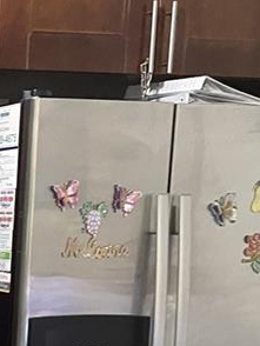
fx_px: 1060
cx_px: -188
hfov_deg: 12.9
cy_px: 425
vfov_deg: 17.6
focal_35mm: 106
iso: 320
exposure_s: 1/40
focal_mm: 4.2
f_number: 1.6
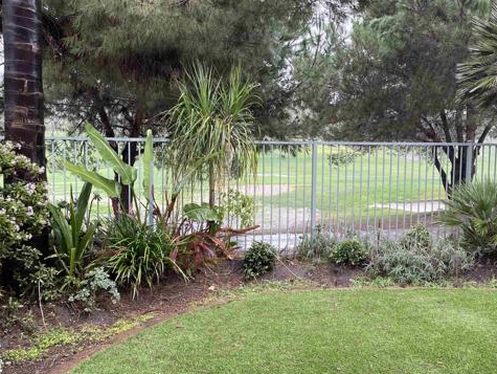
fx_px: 503
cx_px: 270
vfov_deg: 40.7
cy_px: 200
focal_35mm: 35
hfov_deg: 52.5
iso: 50
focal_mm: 4.2
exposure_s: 1/121
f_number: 1.6
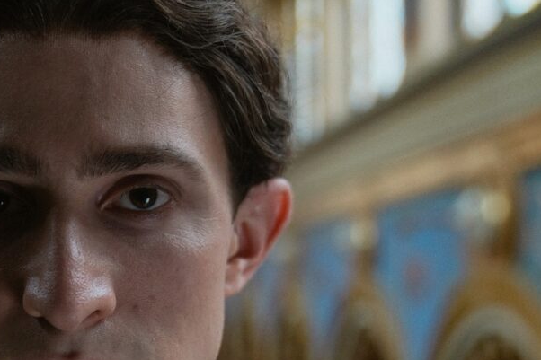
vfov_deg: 14.5
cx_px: 76
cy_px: 334
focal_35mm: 93
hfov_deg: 21.5
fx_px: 1397
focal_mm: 35
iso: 400
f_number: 2.8
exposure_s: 1/320
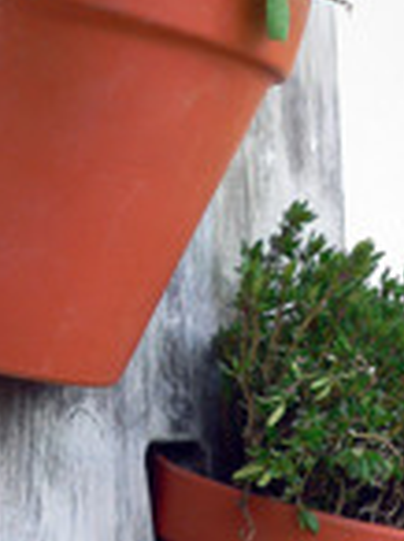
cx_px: 72
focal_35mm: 94
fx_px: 1467
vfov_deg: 20.8
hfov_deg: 15.6
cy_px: 152
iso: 150
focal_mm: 6
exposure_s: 1/60
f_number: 2.8
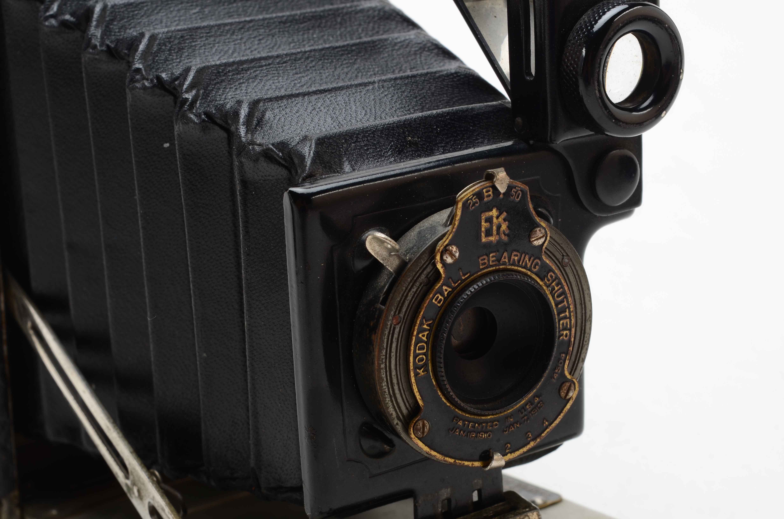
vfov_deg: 16.5
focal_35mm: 82
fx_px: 1793
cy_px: 260
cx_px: 392
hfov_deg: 24.7
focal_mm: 55
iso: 100
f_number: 20
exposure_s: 1/160
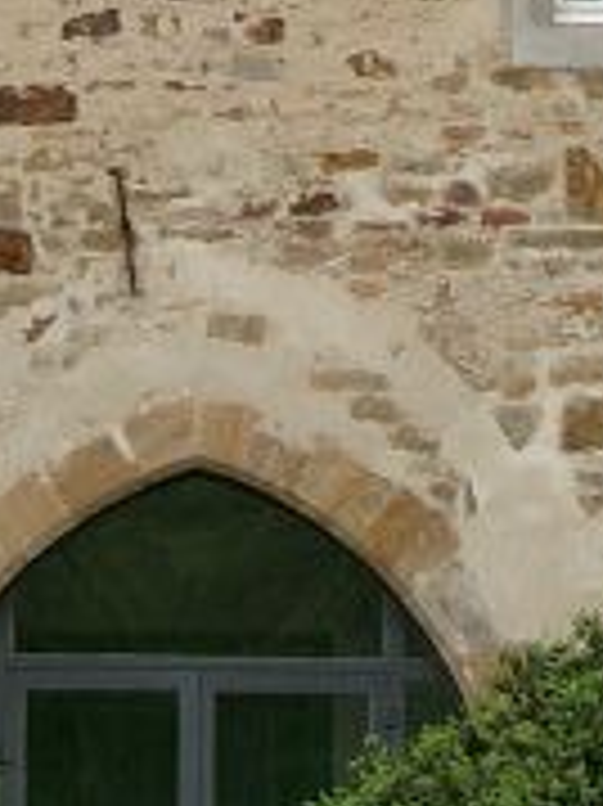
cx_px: 225
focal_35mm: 309
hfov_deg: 4.8
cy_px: -369
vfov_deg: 6.3
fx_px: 7185
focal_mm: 14.22
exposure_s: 1/181
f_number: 4
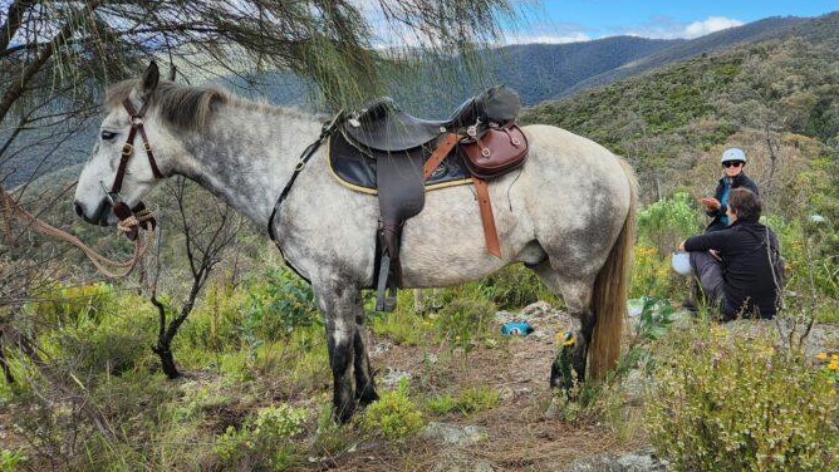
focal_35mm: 30
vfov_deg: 38.9
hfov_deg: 63.8
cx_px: 500
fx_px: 668
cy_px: 221
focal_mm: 5.4
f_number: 1.8
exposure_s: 1/736
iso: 20
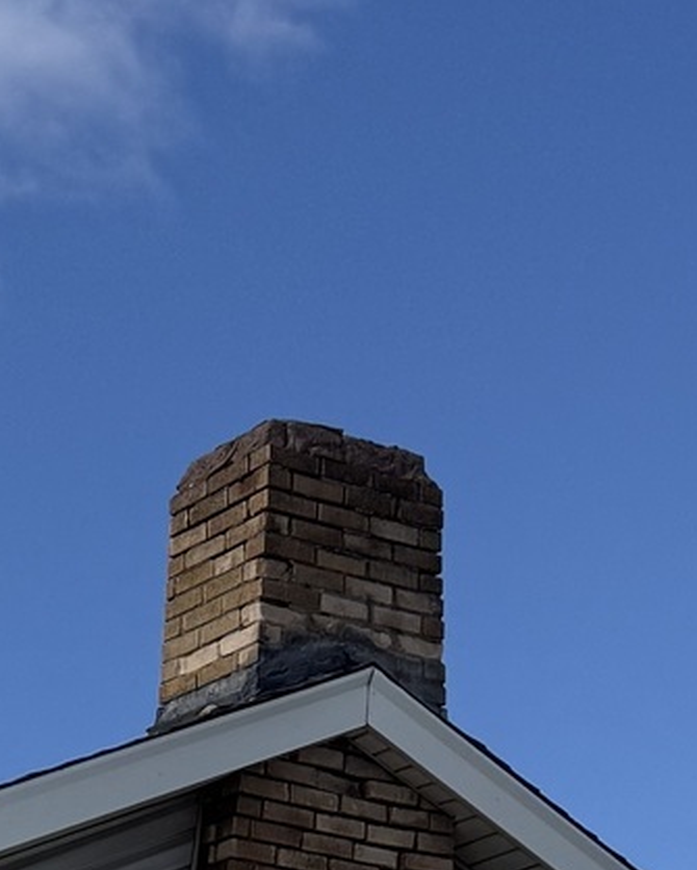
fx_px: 3323
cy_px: 2011
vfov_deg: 12.2
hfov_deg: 11.6
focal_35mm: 129
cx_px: -225
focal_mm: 6.76
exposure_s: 1/9091
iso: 80
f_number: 1.78
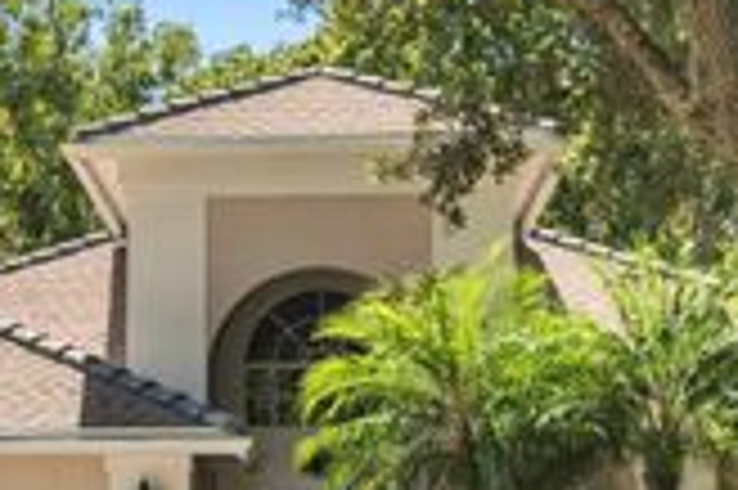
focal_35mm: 107
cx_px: 279
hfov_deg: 19.1
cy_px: 537
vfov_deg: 12.6
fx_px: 2191
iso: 100
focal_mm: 35
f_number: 9
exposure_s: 1/30
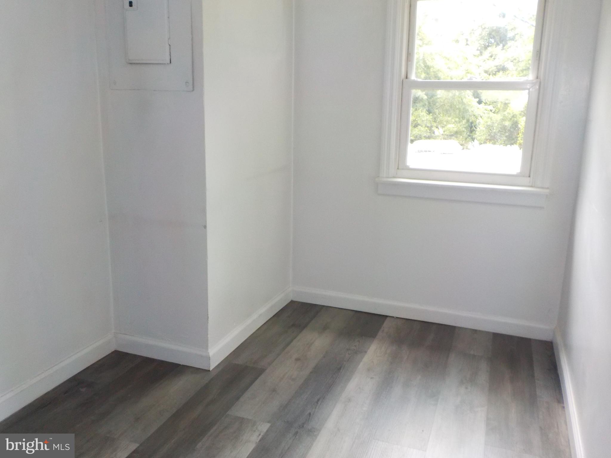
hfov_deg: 60.0
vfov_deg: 46.8
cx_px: 306
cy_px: 229
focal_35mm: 30
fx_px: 530
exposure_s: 1/30
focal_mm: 4.1
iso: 220
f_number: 3.3
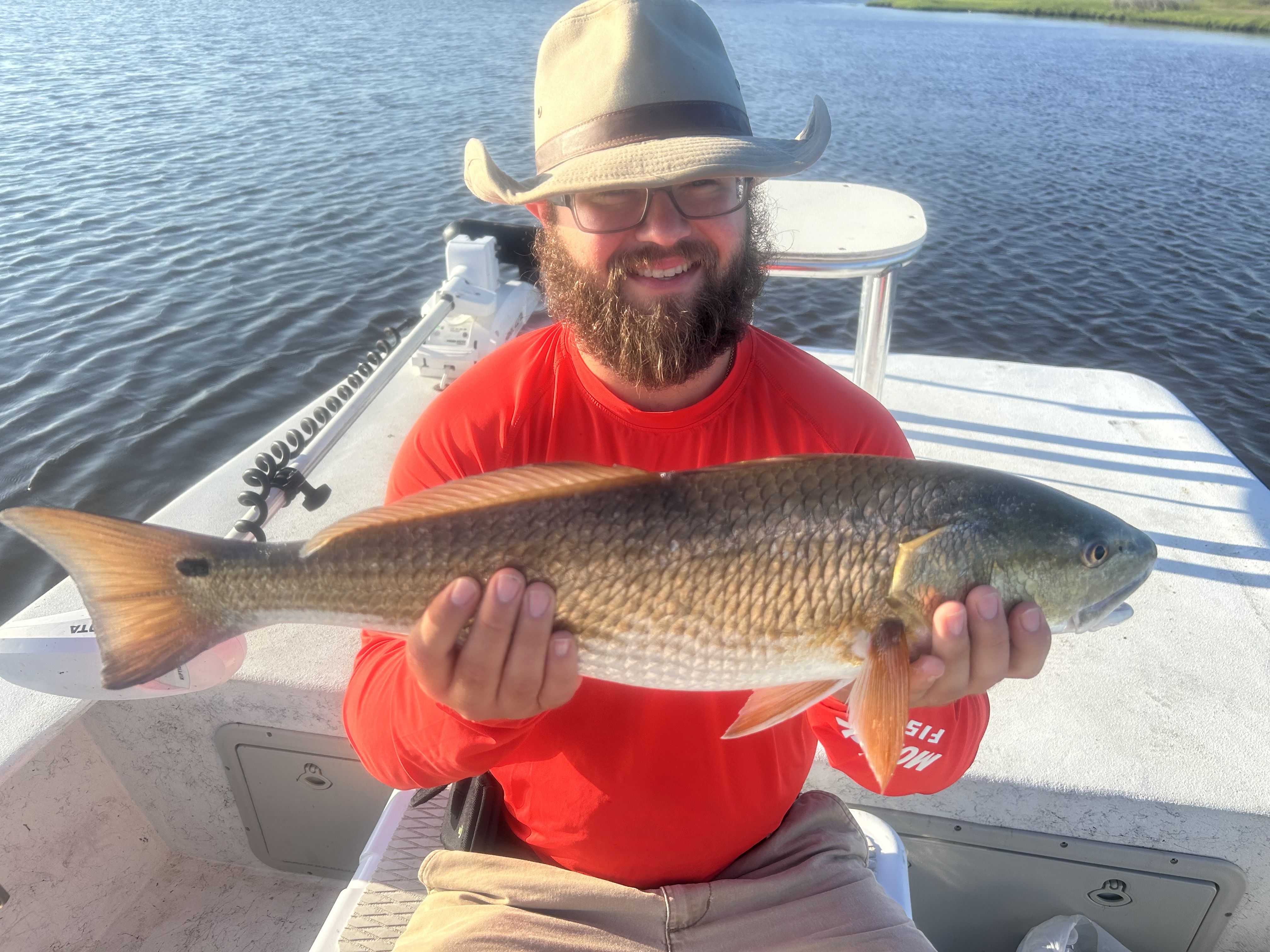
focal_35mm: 26
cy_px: 476
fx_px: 954
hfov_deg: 67.3
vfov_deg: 53.1
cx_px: 635
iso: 50
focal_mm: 5.7
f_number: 1.5
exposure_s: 1/1838
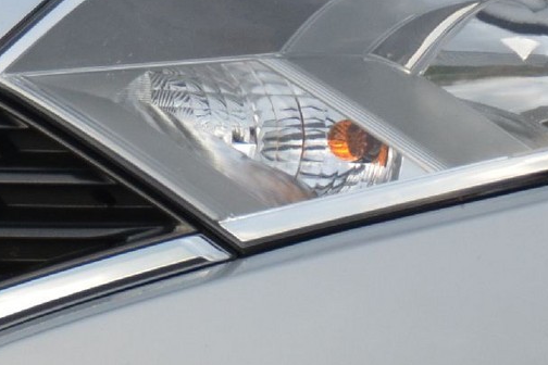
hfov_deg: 1.4
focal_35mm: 1485
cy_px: 276
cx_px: -186
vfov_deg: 0.9
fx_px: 22603
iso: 640
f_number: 5.6
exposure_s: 1/1000
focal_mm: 200
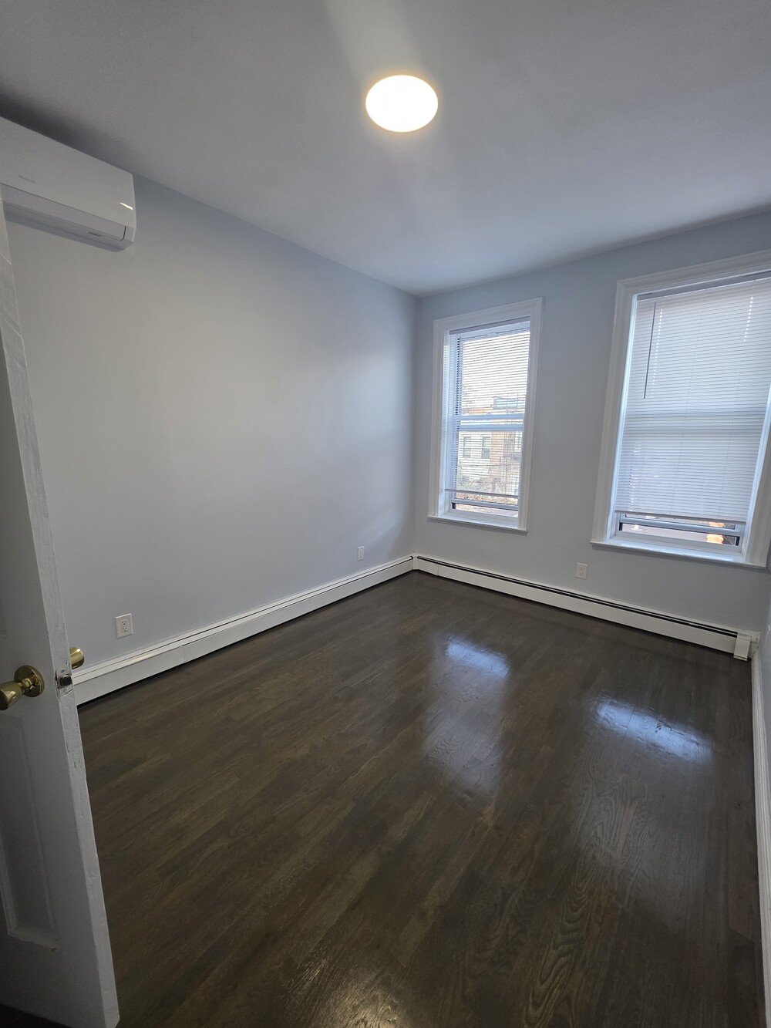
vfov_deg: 106.2
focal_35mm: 13
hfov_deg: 89.9
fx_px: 386
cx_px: 386
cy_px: 514
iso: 160
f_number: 1.9
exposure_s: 1/120
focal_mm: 2.2
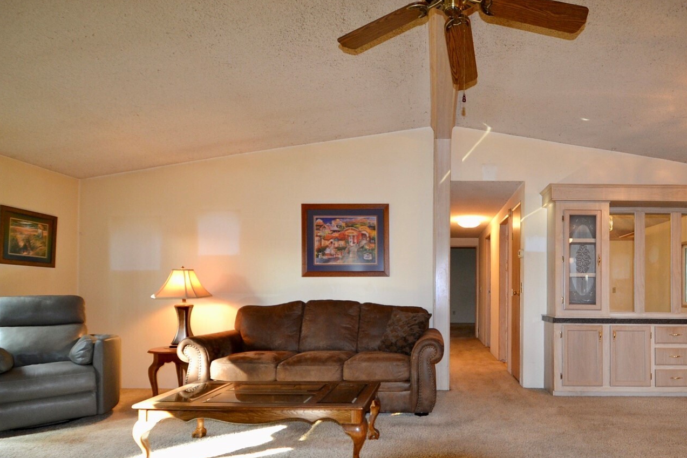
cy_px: 283
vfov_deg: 61.2
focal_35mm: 20
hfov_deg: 81.9
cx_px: 443
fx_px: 382
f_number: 3.5
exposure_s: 1/60
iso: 640
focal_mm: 10
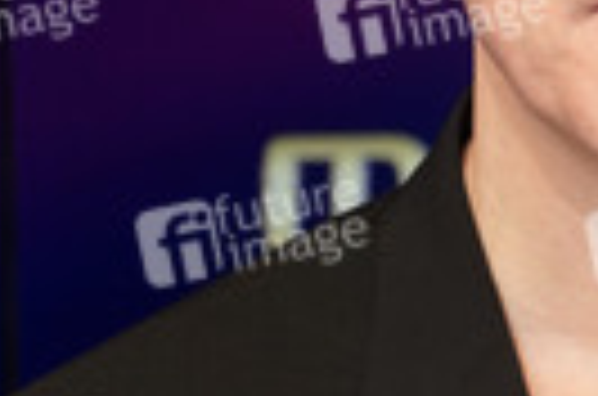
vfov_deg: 7.2
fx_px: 3099
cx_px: 762
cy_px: -104
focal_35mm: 187
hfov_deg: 10.8
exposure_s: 1/125
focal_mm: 55
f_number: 5.6
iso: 2000
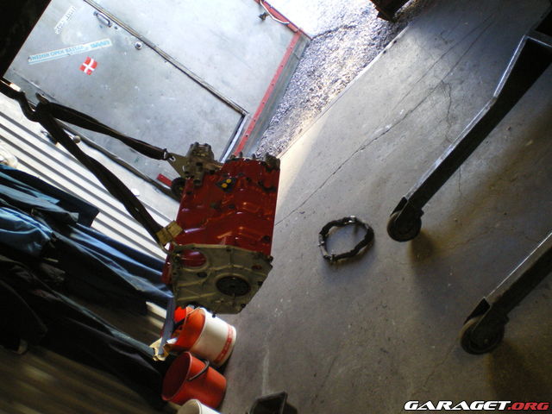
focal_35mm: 38
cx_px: 276
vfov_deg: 37.7
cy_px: 207
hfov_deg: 49.0
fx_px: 606
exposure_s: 1/50
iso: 320
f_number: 3.1
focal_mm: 6.3
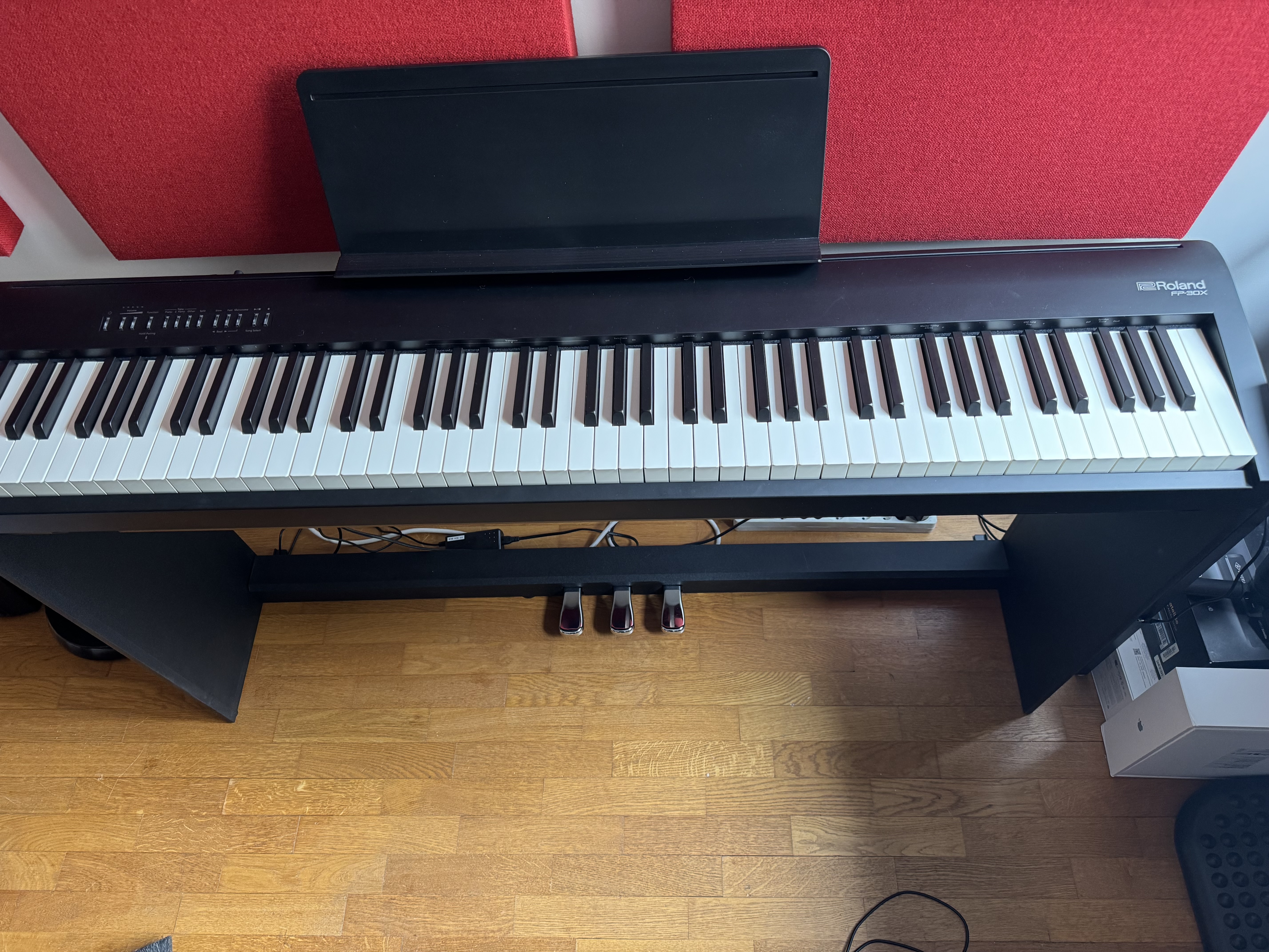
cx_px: 634
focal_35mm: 24
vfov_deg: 56.8
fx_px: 880
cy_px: 476
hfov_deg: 71.6
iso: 320
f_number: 1.78
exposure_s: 1/60
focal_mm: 6.76
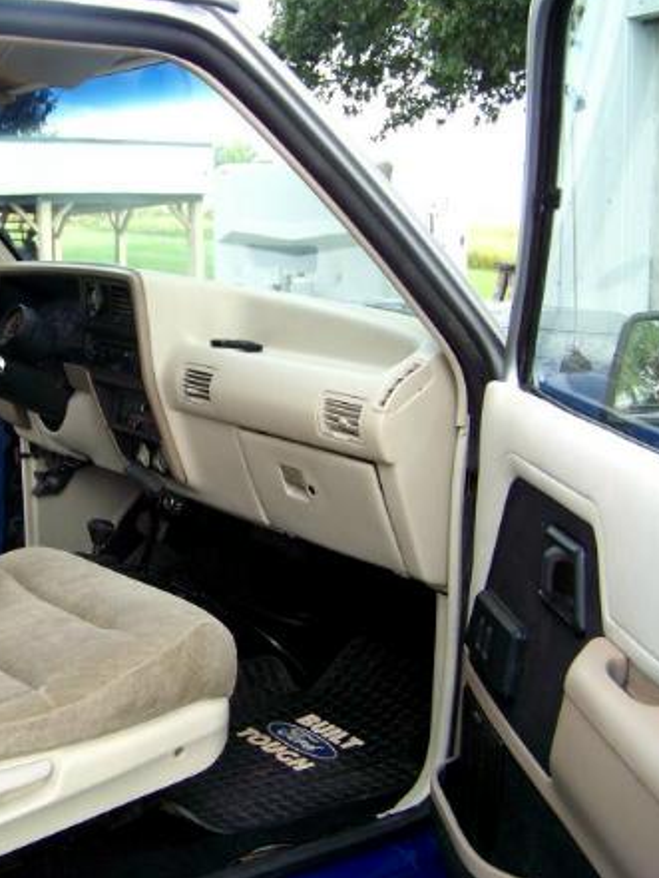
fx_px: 1243
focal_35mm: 49
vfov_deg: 38.9
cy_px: 438
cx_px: 183
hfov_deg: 29.3
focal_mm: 5.85
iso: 62
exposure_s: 1/100
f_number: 2.8
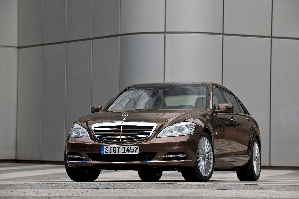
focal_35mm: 150
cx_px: 150
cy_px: 100
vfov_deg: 9.1
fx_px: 1246
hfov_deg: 13.7
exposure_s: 1/13
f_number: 5.6
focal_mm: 150
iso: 100
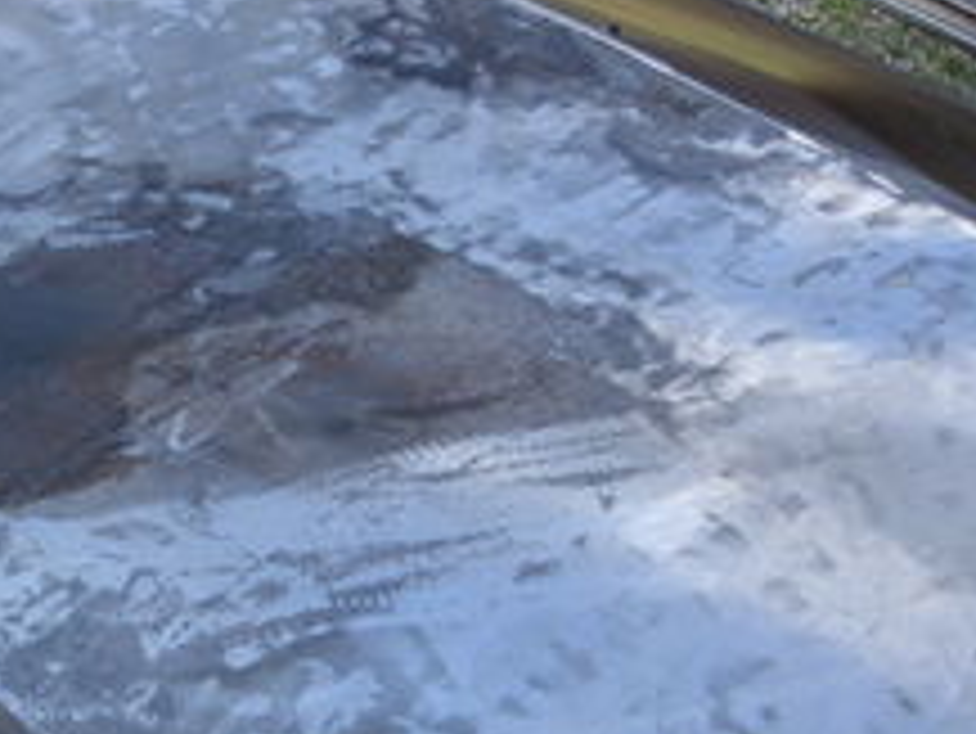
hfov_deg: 17.5
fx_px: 3160
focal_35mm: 112
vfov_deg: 13.2
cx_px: 261
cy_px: 540
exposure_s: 1/438
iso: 50
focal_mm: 6.3
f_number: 2.8
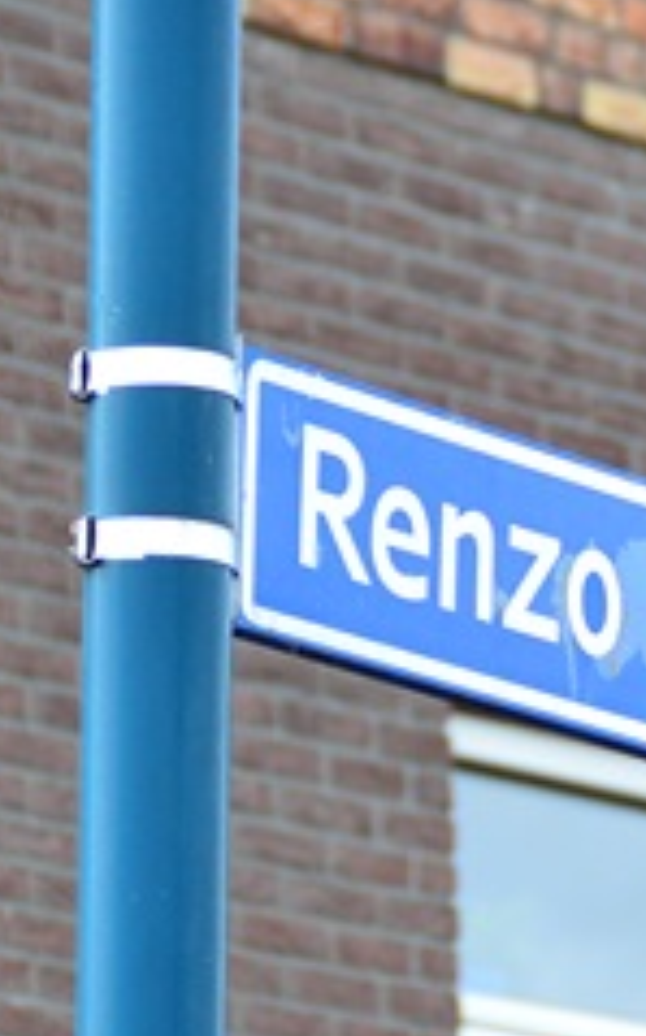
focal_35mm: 365
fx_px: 10308
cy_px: 780
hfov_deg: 3.6
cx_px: 264
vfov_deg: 5.8
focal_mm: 95
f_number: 6.3
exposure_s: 1/640
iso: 800
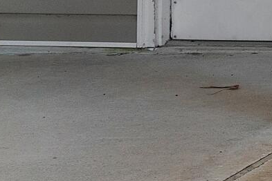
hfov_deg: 9.0
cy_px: -216
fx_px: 1269
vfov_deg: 7.7
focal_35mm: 168
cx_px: 909
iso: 100
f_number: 5.6
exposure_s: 1/125
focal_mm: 15
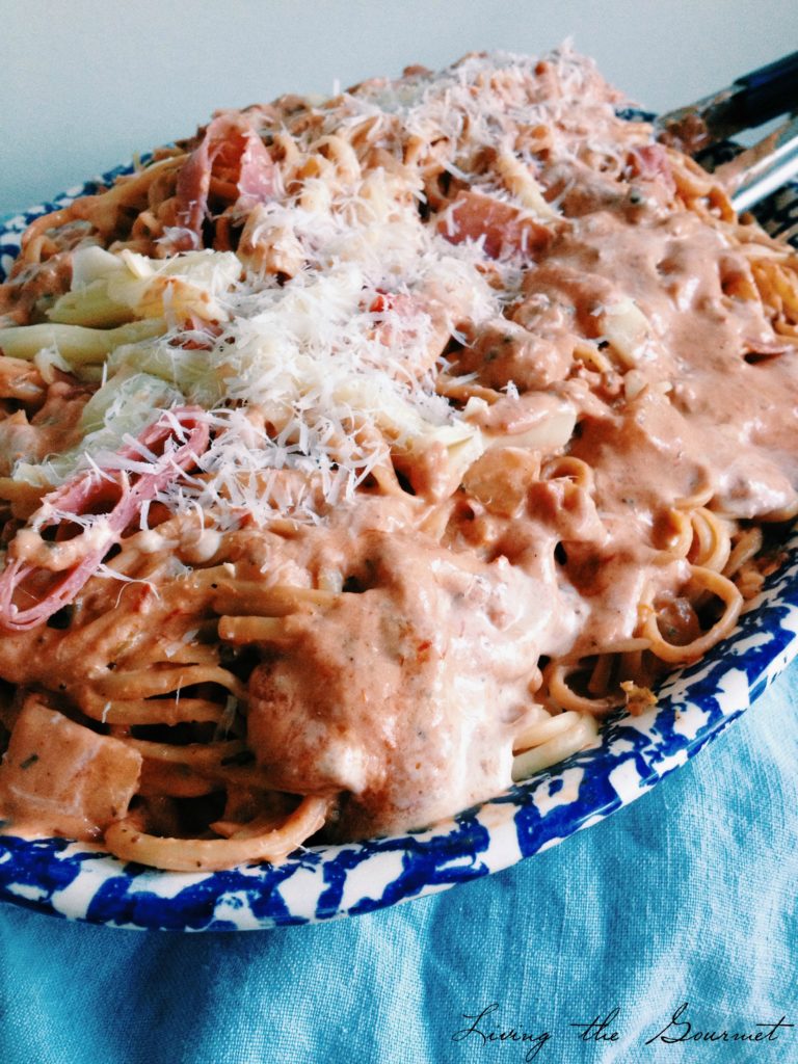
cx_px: 399
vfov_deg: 52.6
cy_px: 532
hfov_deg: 40.7
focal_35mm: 35
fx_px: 1076
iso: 200
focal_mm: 4.28
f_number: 2.4
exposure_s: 1/20
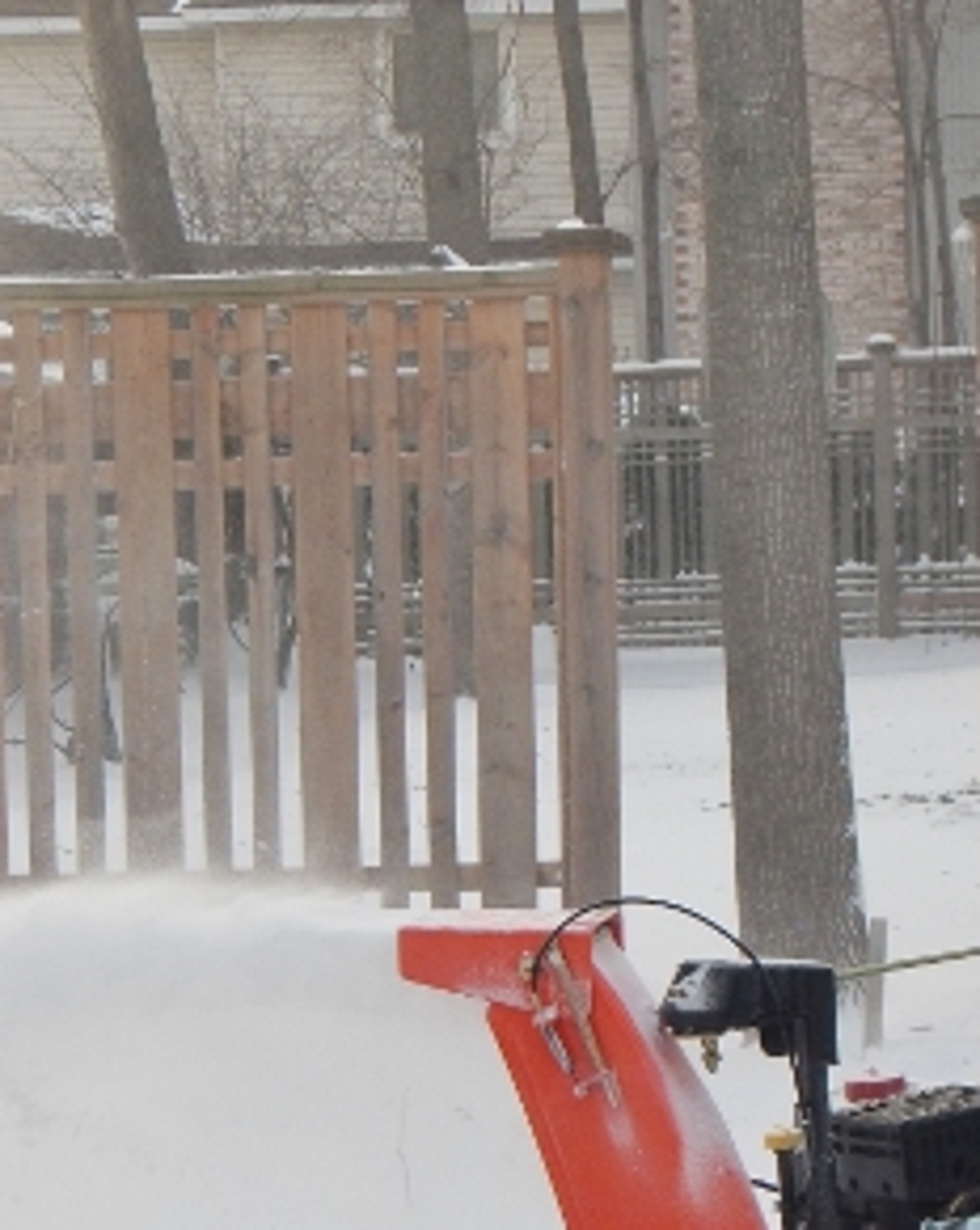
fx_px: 4759
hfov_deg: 11.8
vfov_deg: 14.7
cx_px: 549
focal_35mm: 131
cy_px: 871
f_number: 4.2
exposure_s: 1/250
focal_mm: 11.7
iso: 220
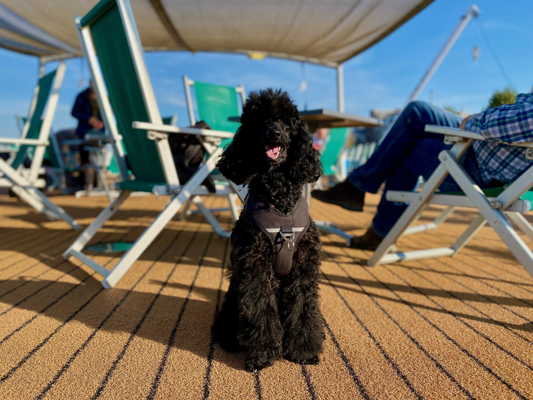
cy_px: 200
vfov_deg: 53.1
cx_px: 266
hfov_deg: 67.3
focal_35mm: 26
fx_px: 400
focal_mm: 4.25
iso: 32
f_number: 1.8
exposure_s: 1/1543
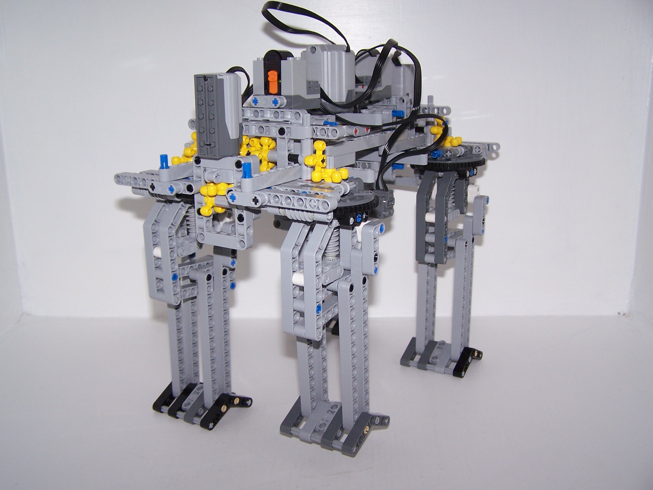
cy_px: 245
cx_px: 326
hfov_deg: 49.0
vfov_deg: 37.7
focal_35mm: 38
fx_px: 717
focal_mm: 6.3
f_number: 2.8
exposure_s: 1/60
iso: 80
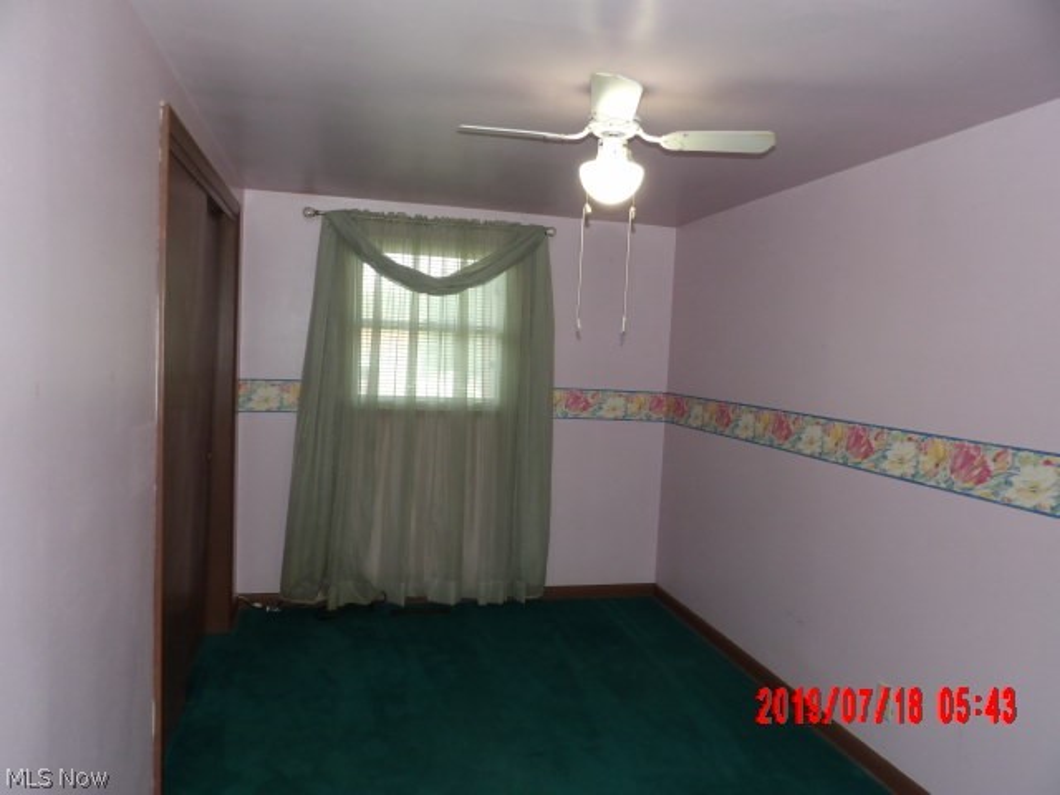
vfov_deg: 56.8
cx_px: 530
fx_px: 735
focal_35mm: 24
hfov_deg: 71.6
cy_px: 398
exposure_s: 1/33
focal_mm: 4.3
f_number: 3.2
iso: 200
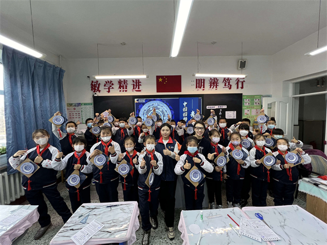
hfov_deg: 106.2
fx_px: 123
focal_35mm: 13
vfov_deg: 89.9
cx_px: 164
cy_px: 122
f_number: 1.8
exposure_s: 1/100
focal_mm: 1.57
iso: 160
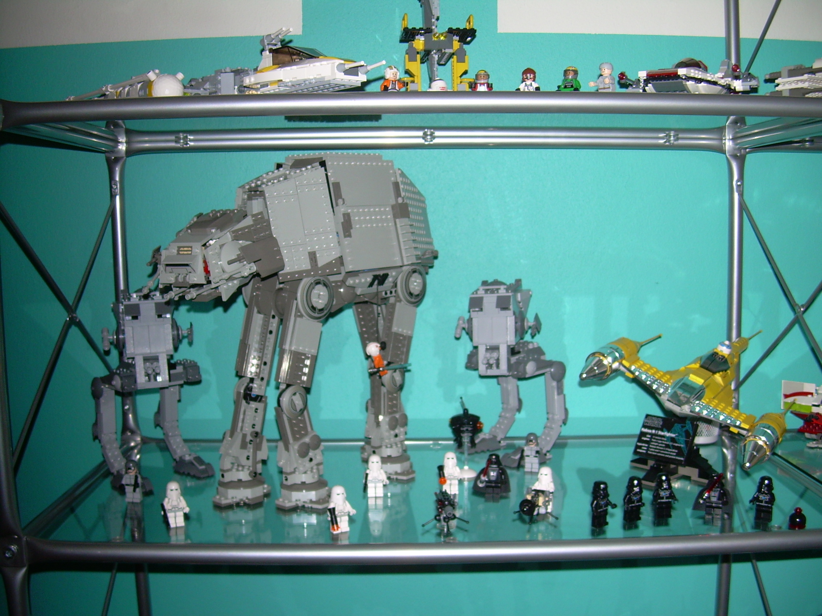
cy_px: 308
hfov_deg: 49.0
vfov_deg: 37.7
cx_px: 411
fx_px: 902
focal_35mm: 38
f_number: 2.8
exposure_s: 1/60
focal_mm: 6.3
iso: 50
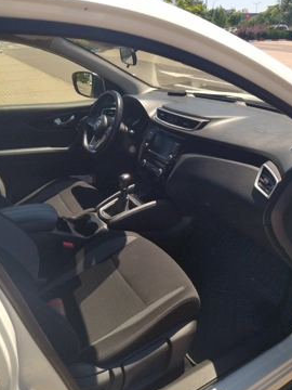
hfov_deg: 46.8
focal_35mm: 30
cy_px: 185
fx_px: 337
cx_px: 157
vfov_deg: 59.9
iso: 99
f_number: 1.79
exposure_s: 1/1817
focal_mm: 4.74
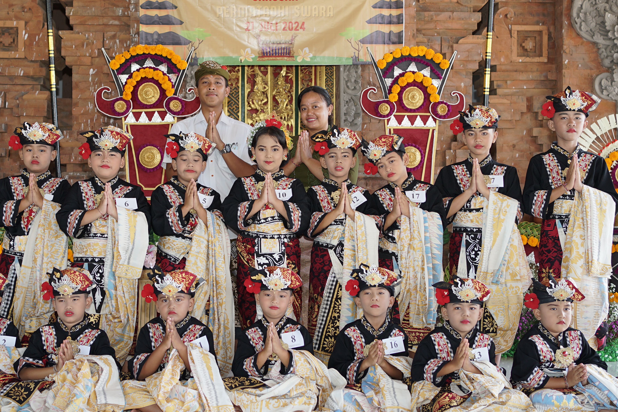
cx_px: 267
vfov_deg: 23.4
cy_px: 194
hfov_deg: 34.4
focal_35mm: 58
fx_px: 996
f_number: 2.8
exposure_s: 1/125
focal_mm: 35
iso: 200
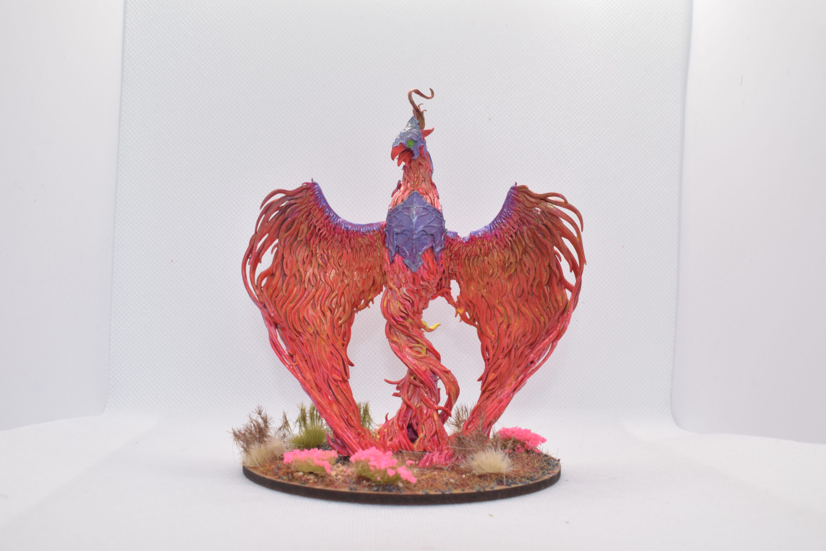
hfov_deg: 53.1
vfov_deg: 36.9
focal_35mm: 36
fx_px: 826
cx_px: 413
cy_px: 276
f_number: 11
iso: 800
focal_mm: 24
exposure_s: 1/125
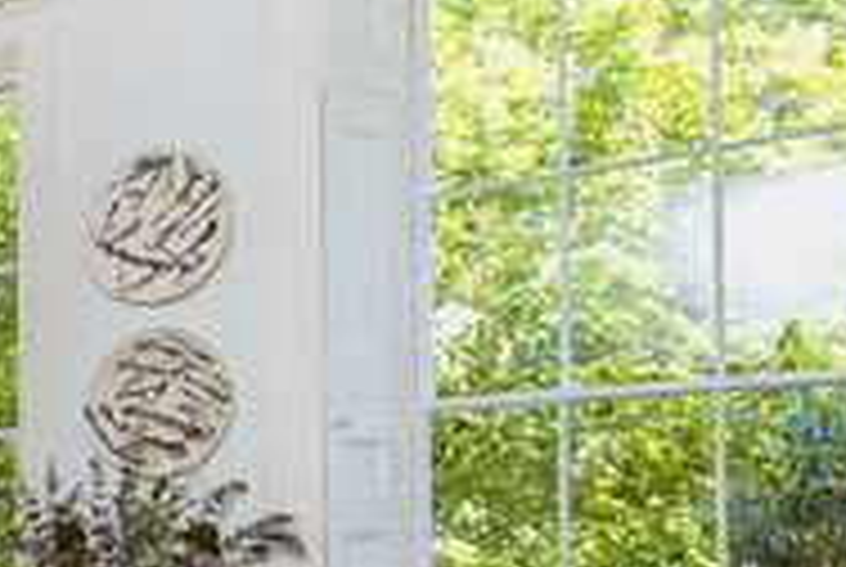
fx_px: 1224
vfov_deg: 24.4
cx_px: -256
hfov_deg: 30.2
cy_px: 616
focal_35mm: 52
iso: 100
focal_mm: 14
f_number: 8
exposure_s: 1/10
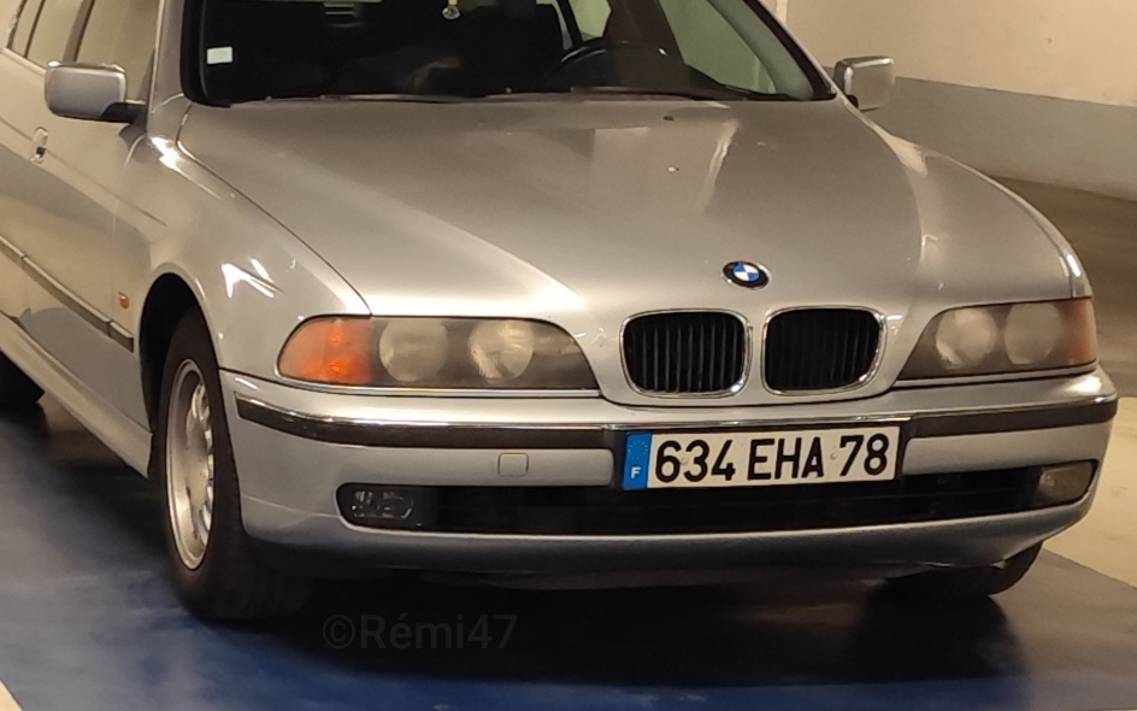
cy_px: 255
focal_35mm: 33
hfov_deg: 58.1
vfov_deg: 38.0
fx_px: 1023
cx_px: 533
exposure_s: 1/50
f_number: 1.65
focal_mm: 6.19
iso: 1250
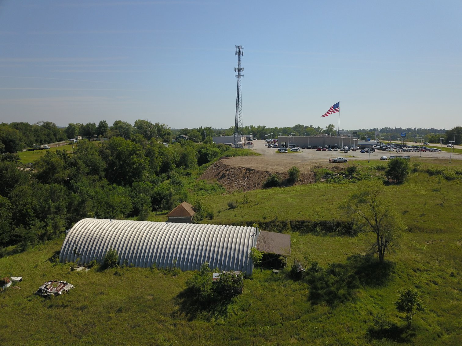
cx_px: 231
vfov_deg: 53.1
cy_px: 173
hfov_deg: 67.3
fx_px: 347
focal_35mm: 26
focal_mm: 4.73
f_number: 2.2
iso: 100
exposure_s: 1/2179
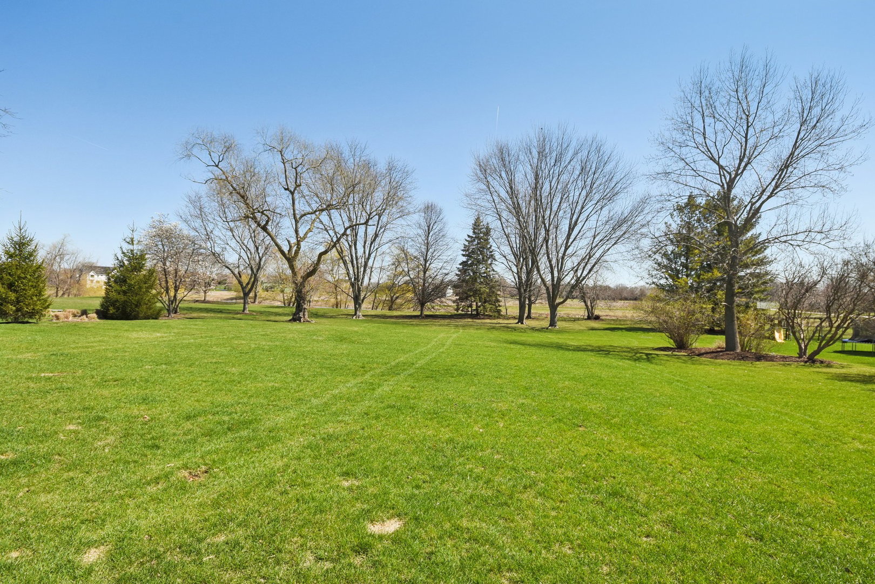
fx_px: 365
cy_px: 292
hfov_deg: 100.4
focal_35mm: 15
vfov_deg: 77.3
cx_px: 438
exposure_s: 1/800
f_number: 8
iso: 400
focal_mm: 10
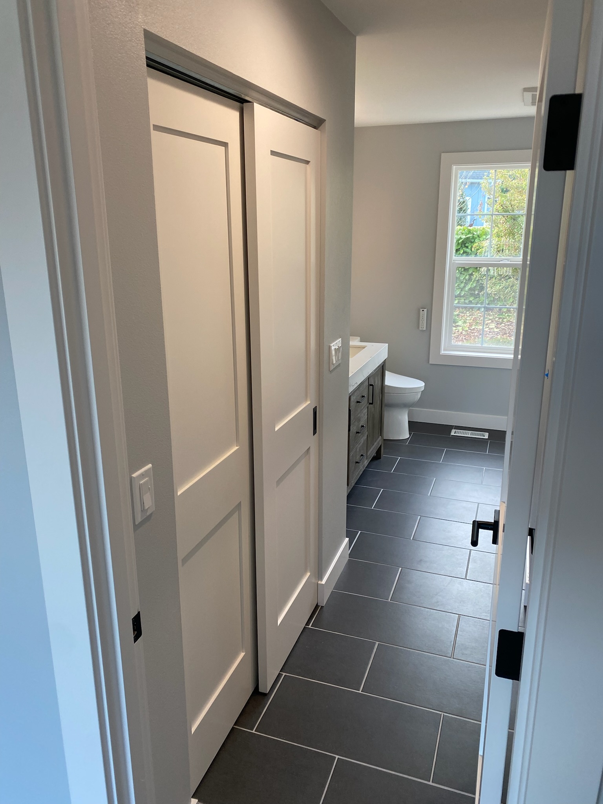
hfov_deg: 53.1
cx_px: 302
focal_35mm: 26
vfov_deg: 67.3
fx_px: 604
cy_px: 402
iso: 80
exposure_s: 1/120
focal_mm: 4.25
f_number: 1.8
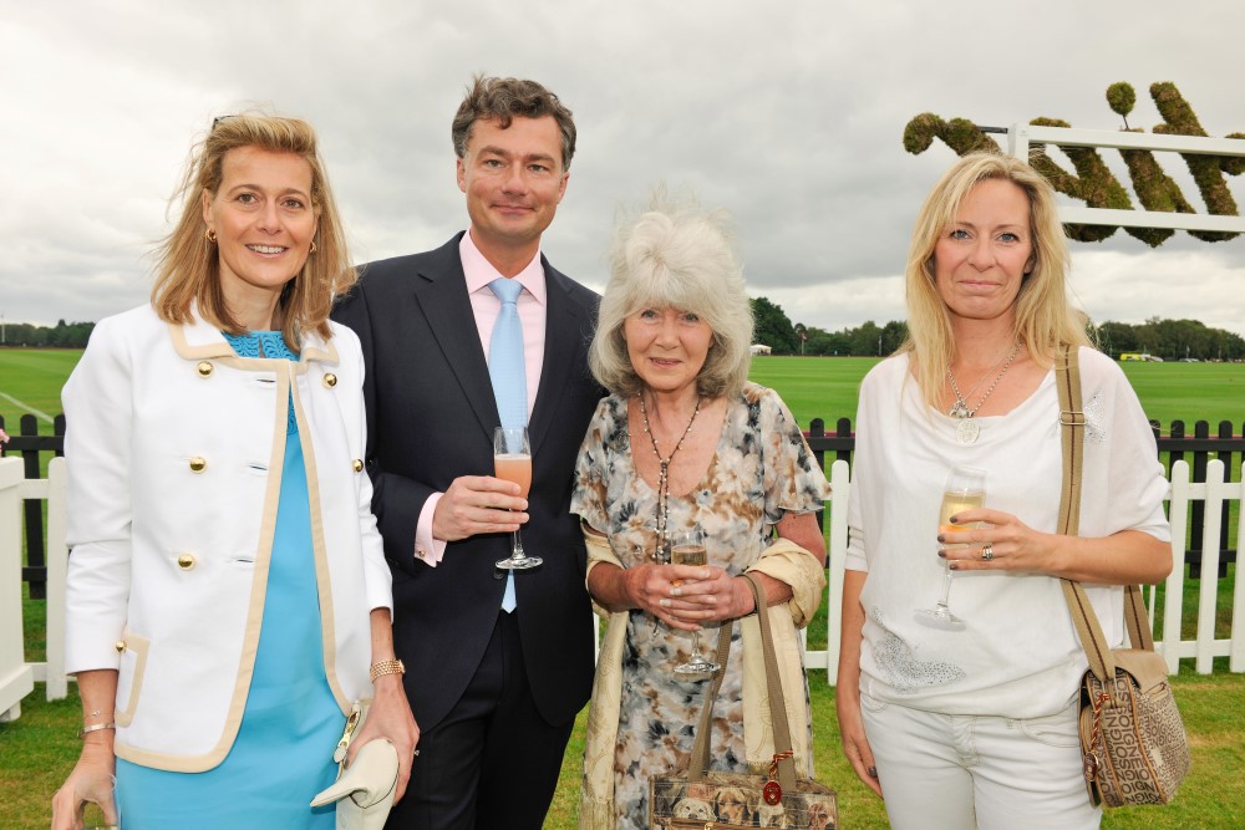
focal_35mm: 31
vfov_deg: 42.3
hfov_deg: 60.3
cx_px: 622
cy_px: 415
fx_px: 1072
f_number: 9
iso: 160
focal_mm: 31
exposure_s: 1/160
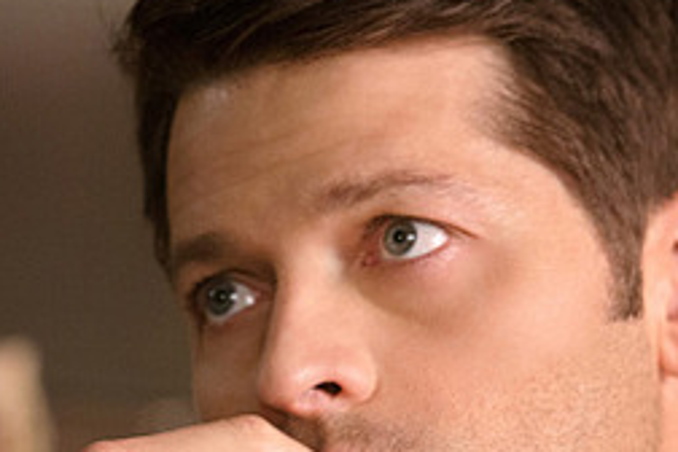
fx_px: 8738
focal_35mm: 464
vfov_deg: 3.0
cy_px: 552
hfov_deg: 4.4
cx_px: 207
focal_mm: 150
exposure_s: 1/100
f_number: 2.8
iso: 1600
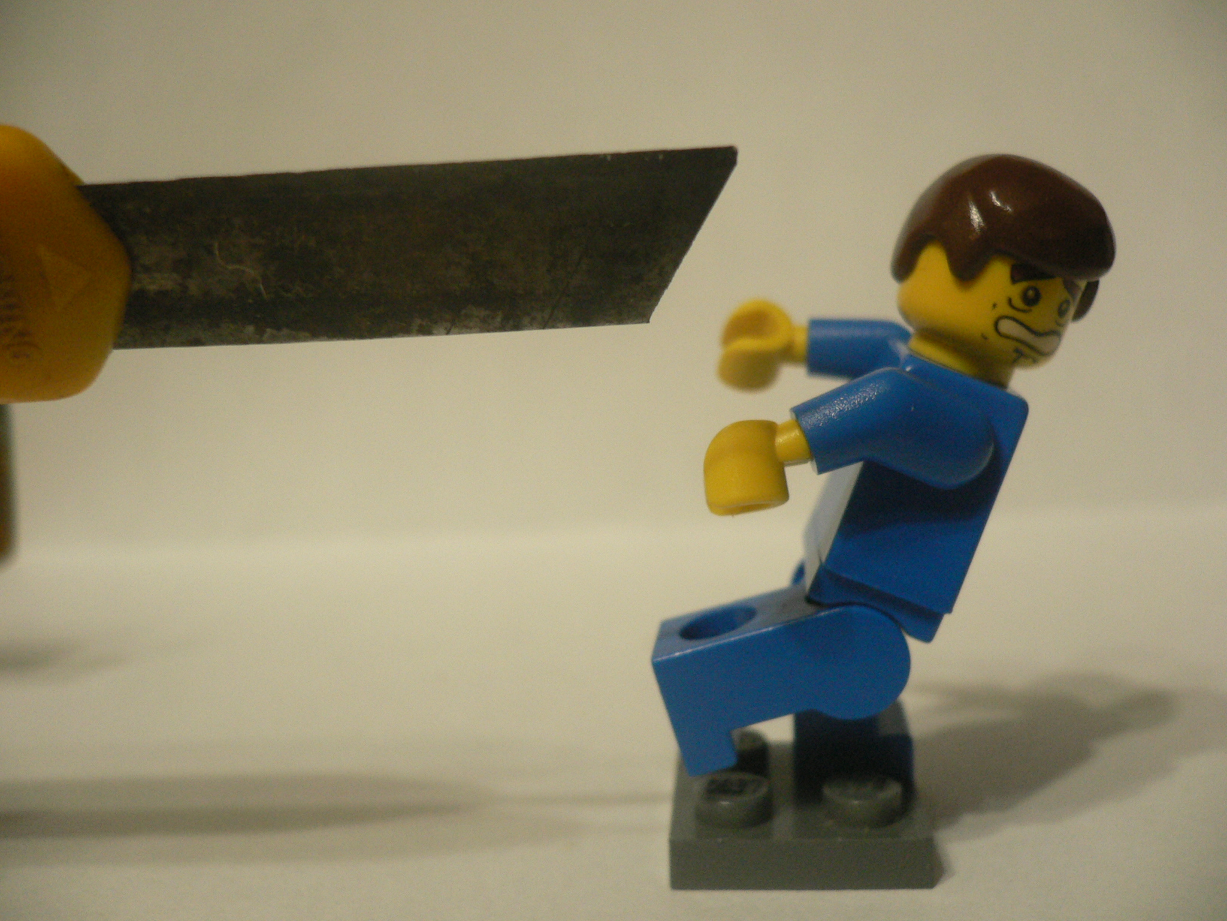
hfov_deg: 52.6
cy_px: 460
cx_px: 614
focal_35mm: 35
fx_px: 1241
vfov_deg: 40.7
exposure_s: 1/13
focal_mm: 5.8
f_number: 2.8
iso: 200
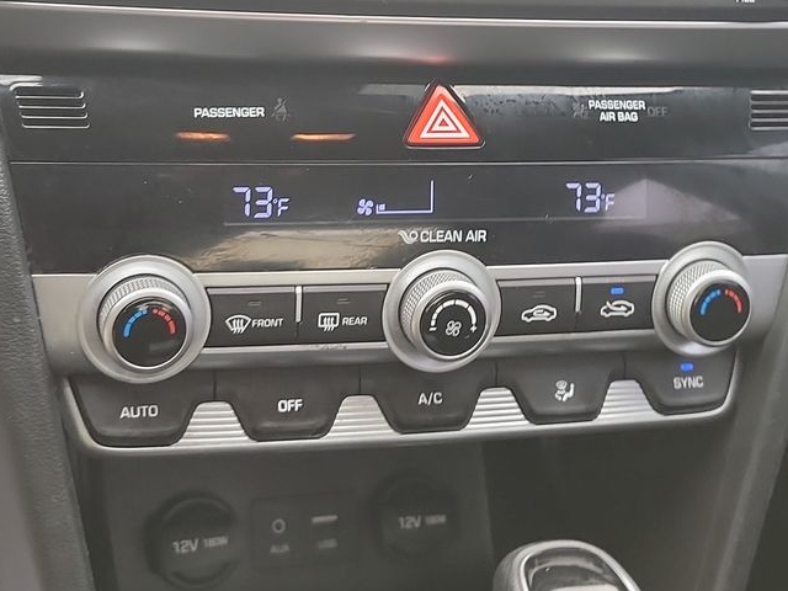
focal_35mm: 60
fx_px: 1366
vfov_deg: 23.8
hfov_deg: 32.1
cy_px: 66
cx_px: 339
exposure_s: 1/59
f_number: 1.8
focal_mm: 6.7
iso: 118
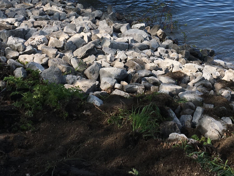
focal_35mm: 70
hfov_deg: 27.7
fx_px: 473
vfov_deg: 20.6
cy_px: 21
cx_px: 148
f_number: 2.2
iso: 25
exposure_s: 1/1241
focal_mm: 4.15
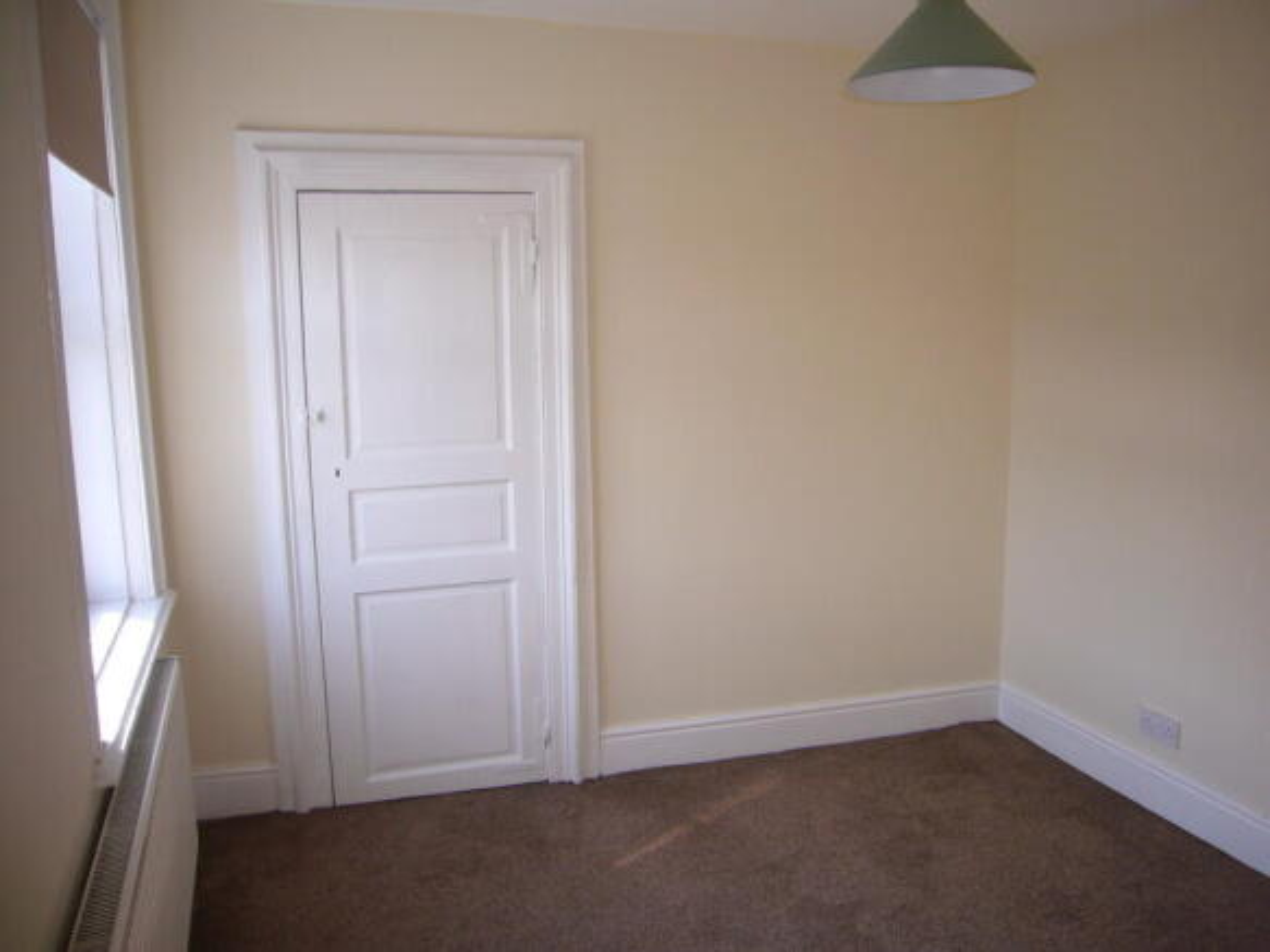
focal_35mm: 28
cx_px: 635
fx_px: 1027
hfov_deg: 63.5
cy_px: 476
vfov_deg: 49.7
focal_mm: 4.6
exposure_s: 1/100
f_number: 2.8
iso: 80
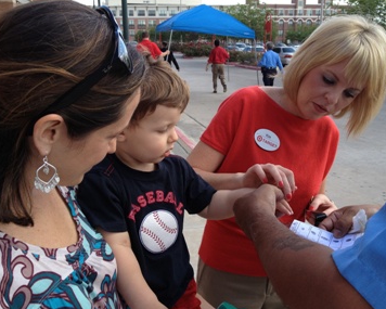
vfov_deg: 40.1
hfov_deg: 49.1
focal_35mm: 37
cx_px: 186
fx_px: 423
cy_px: 156
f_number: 2.4
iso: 64
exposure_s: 1/521
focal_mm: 4.28
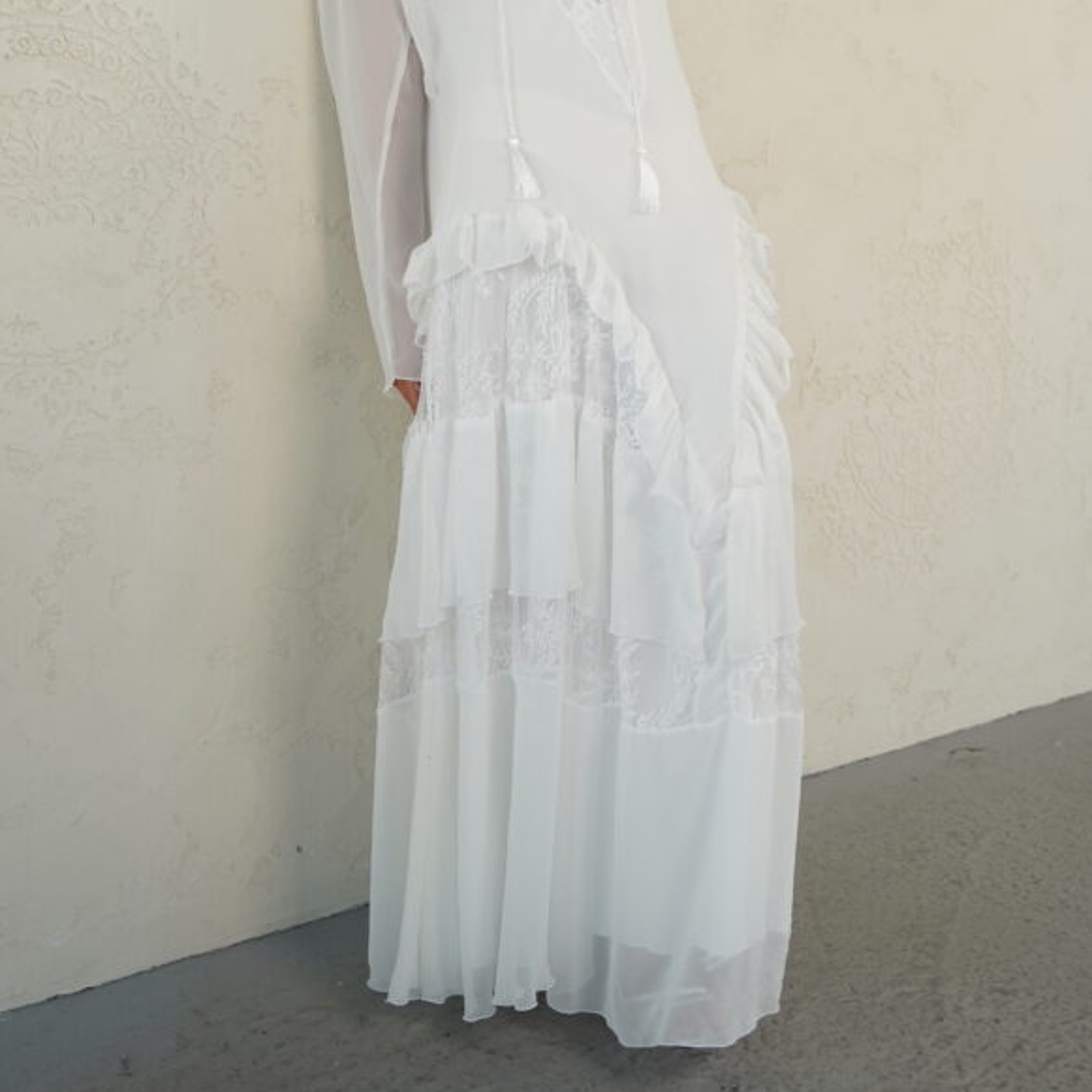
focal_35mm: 54
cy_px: 276
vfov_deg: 31.3
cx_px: 580
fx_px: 1912
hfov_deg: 31.9
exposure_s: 1/200
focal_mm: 37.4
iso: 400
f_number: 3.5
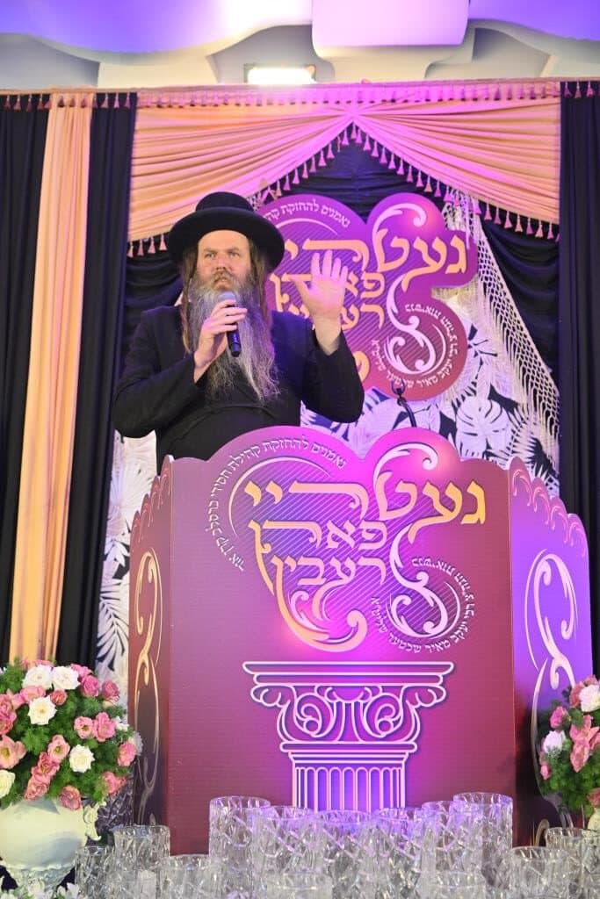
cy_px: 450
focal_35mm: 46
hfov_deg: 29.3
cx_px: 300
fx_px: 1150
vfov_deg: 42.7
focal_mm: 46
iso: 640
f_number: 4
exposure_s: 1/160
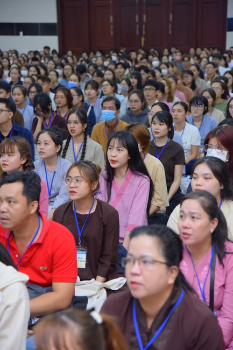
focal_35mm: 85
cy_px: 175
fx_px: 826
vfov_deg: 23.9
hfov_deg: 16.1
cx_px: 116
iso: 1250
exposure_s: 1/125
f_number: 4.5
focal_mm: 85
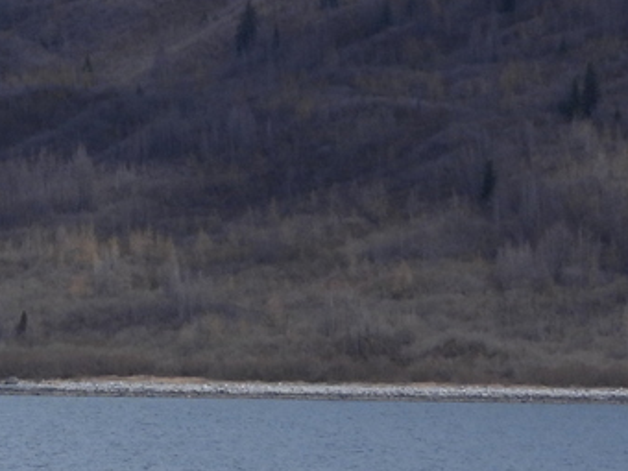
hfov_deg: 5.0
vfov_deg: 3.8
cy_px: -187
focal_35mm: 395
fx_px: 7166
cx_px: -419
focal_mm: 18.7
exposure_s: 1/1600
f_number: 4.5
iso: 100
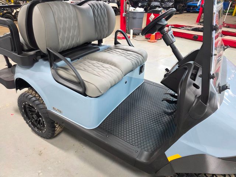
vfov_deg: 58.9
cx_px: 118
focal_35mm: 23
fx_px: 157
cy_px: 88
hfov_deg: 73.9
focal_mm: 6.3
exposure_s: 1/120
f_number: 1.7
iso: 320
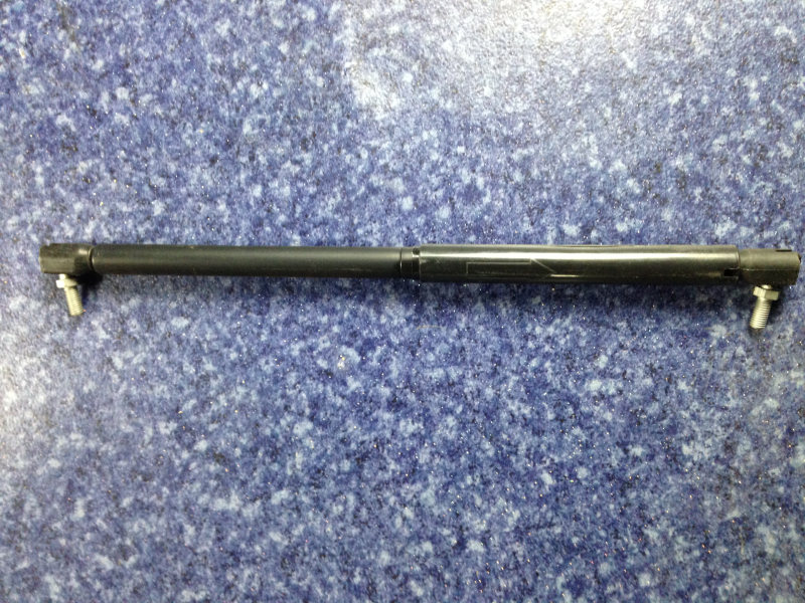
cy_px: 302
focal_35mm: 33
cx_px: 402
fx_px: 767
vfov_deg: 42.9
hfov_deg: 55.4
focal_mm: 4.12
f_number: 2.4
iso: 250
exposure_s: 1/20
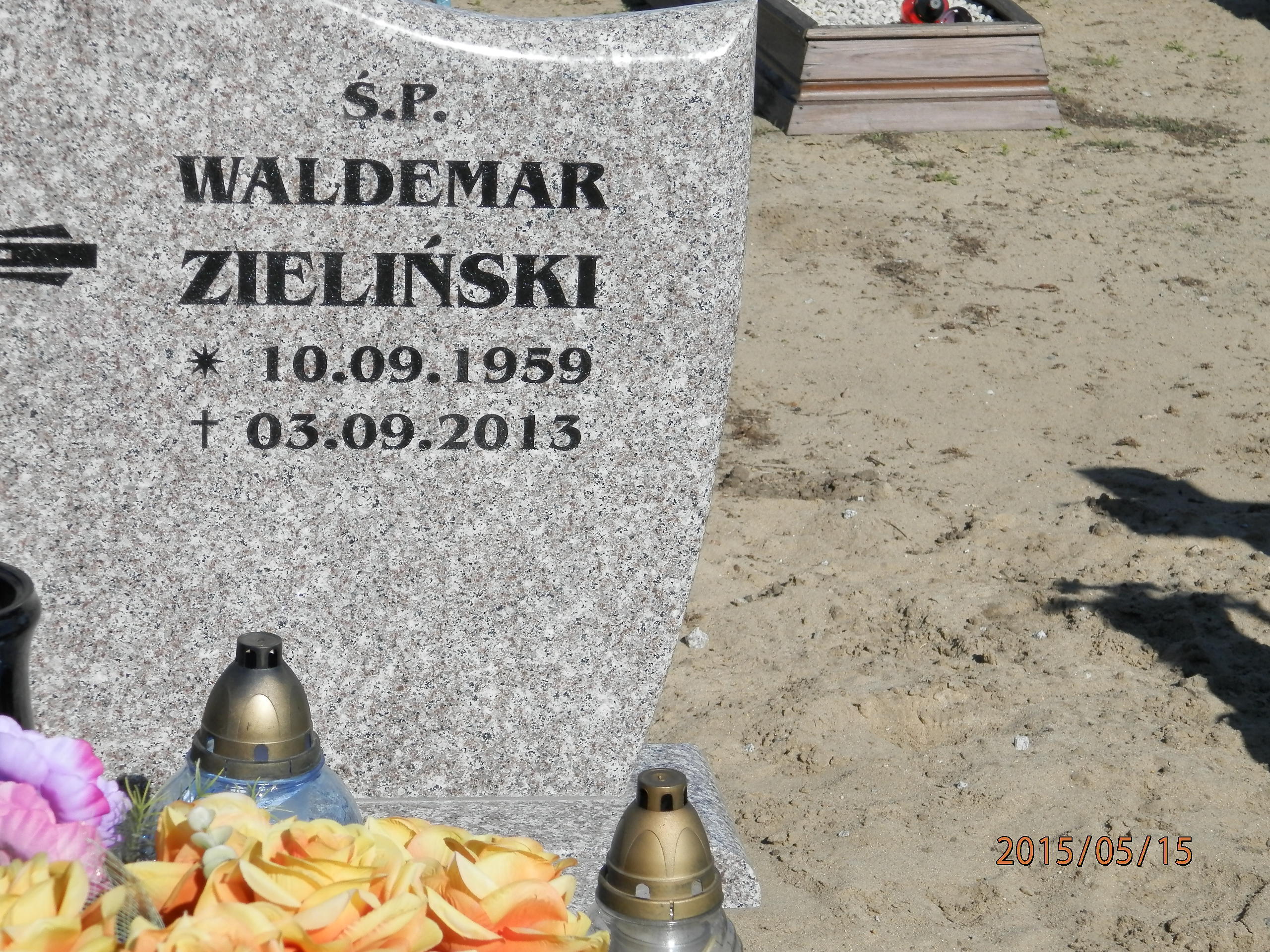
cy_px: 476
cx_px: 635
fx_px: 3008
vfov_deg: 18.0
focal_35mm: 82
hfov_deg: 23.8
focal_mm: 14.6
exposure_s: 1/160
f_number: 11.9
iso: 100
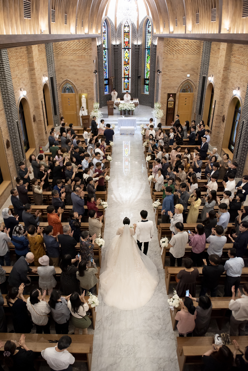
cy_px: 186
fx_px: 248
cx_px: 124
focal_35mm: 24
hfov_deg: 53.2
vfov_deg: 73.7
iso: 1000
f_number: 3.2
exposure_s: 1/125
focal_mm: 24
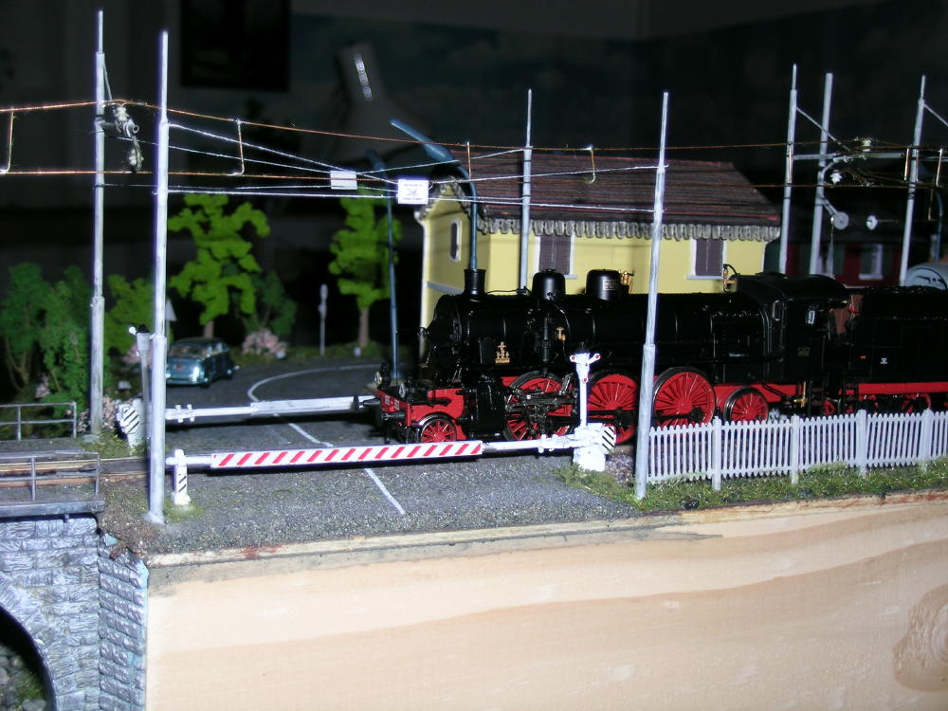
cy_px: 356
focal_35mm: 50
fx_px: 1369
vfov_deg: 29.1
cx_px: 474
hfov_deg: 38.2
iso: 50
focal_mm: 10.3
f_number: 3.4
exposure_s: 1/500
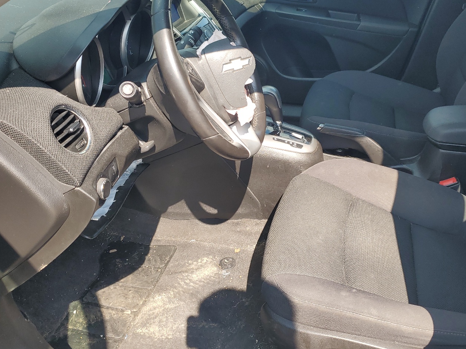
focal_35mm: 33
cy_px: 160
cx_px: 273
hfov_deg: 55.1
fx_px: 444
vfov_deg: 42.9
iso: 50
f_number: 1.5
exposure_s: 1/625
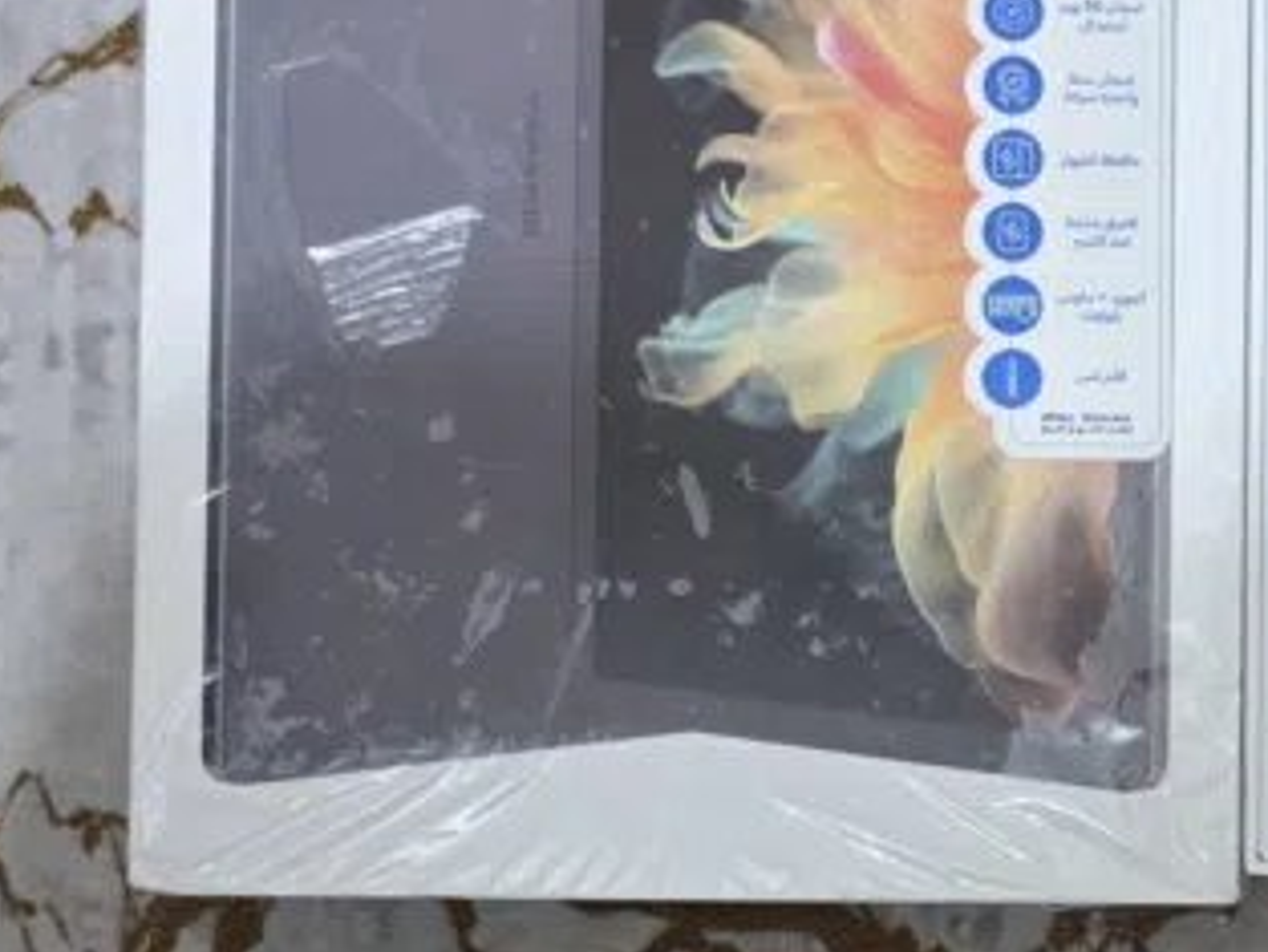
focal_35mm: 47
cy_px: 182
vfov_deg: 30.1
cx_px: 1268
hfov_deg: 36.4
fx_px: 1722
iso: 640
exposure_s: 1/101
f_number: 1.7
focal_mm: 6.3
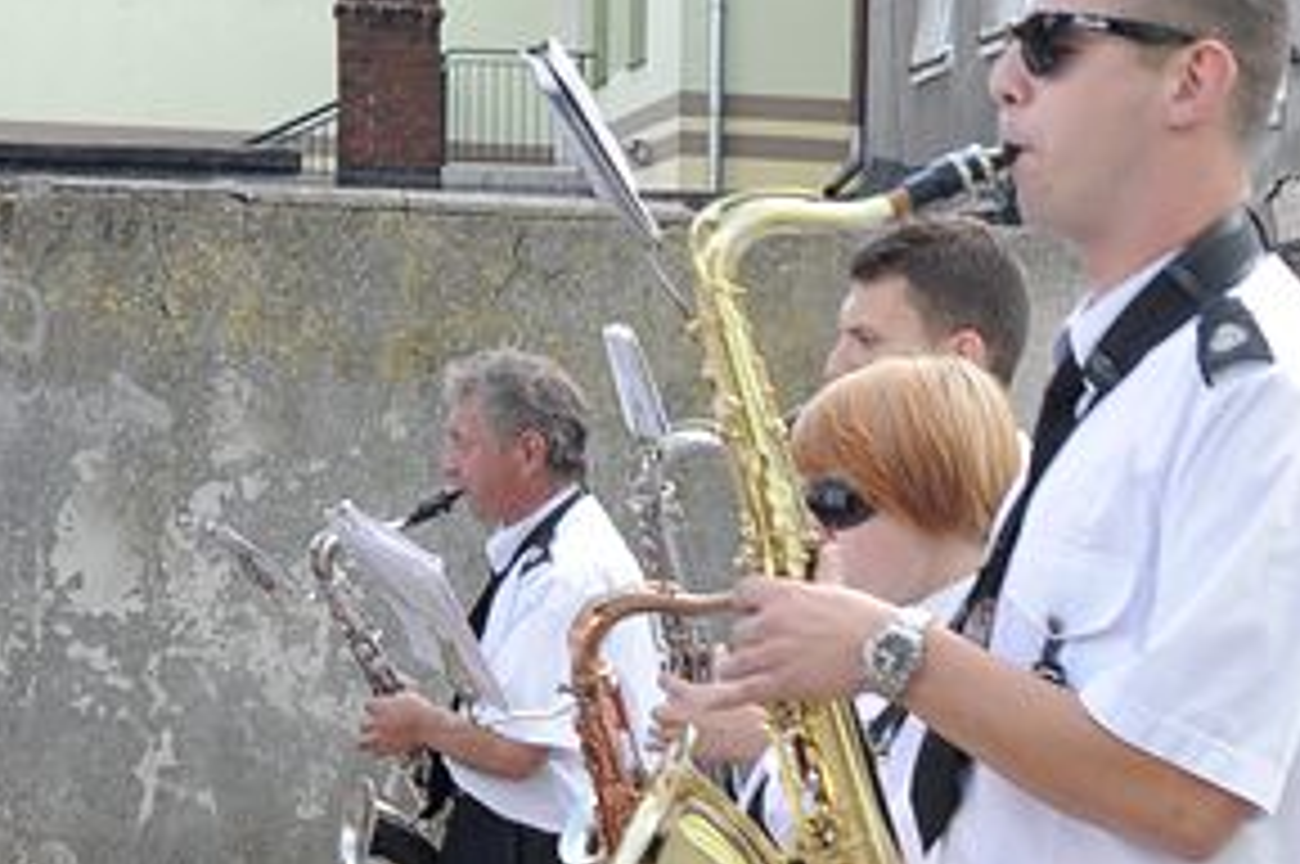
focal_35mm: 106
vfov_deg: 12.6
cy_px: 1006
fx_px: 3823
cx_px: 949
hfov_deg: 19.2
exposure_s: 1/200
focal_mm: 24
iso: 400
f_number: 7.1
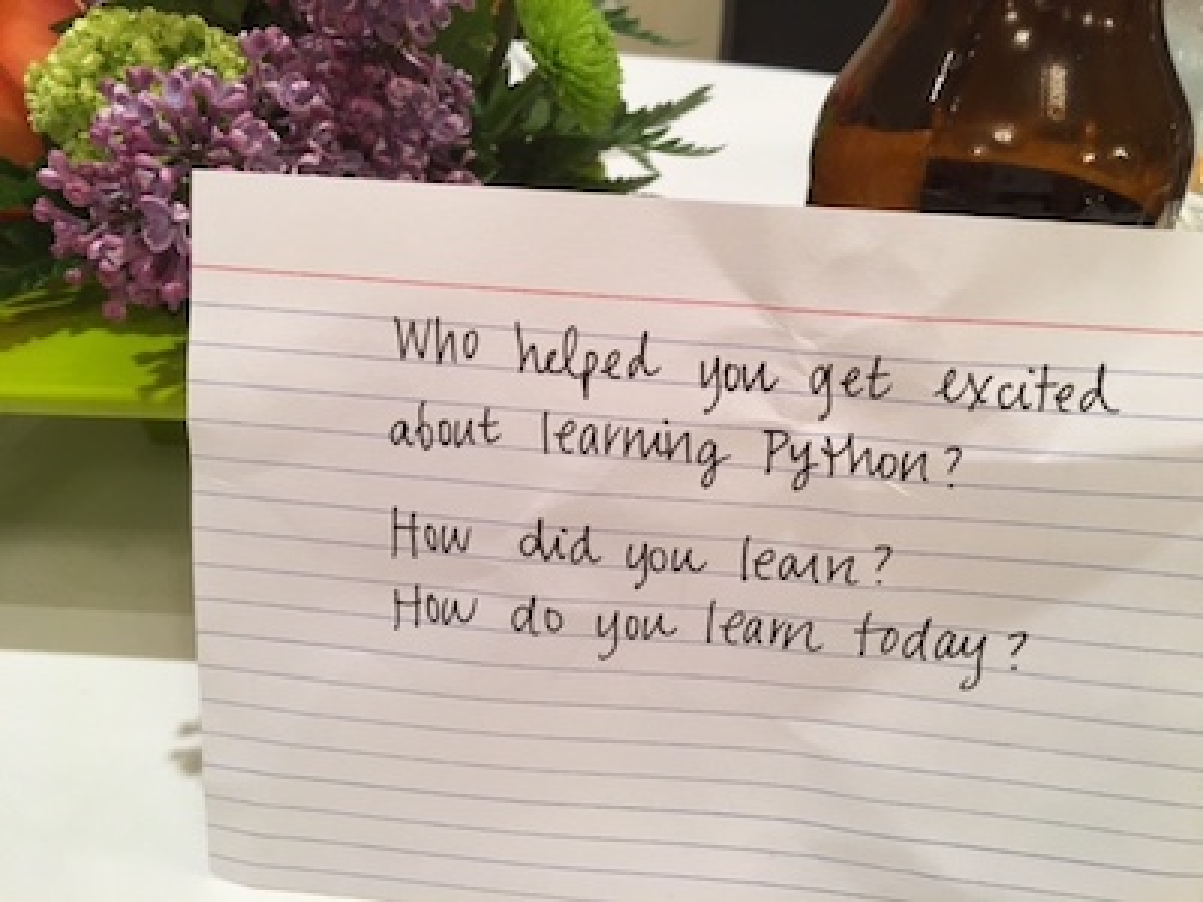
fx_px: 1008
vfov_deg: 48.2
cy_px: 451
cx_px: 602
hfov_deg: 61.7
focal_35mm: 29
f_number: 2.2
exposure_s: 1/30
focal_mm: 4.15
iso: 100
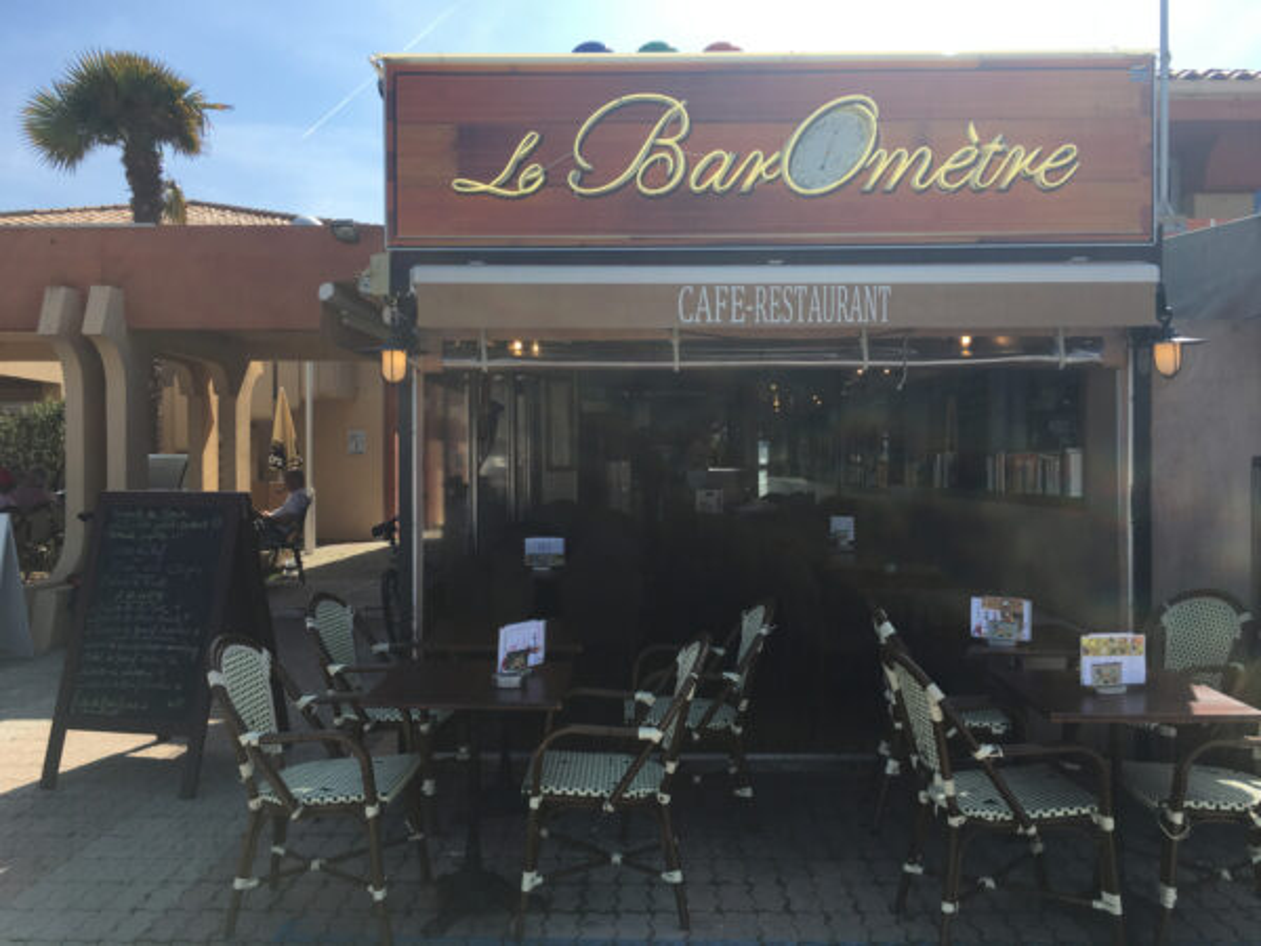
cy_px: 473
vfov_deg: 48.2
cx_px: 630
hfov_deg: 61.7
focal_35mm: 29
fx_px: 1056
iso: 25
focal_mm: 4.15
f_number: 2.2
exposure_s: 1/1282
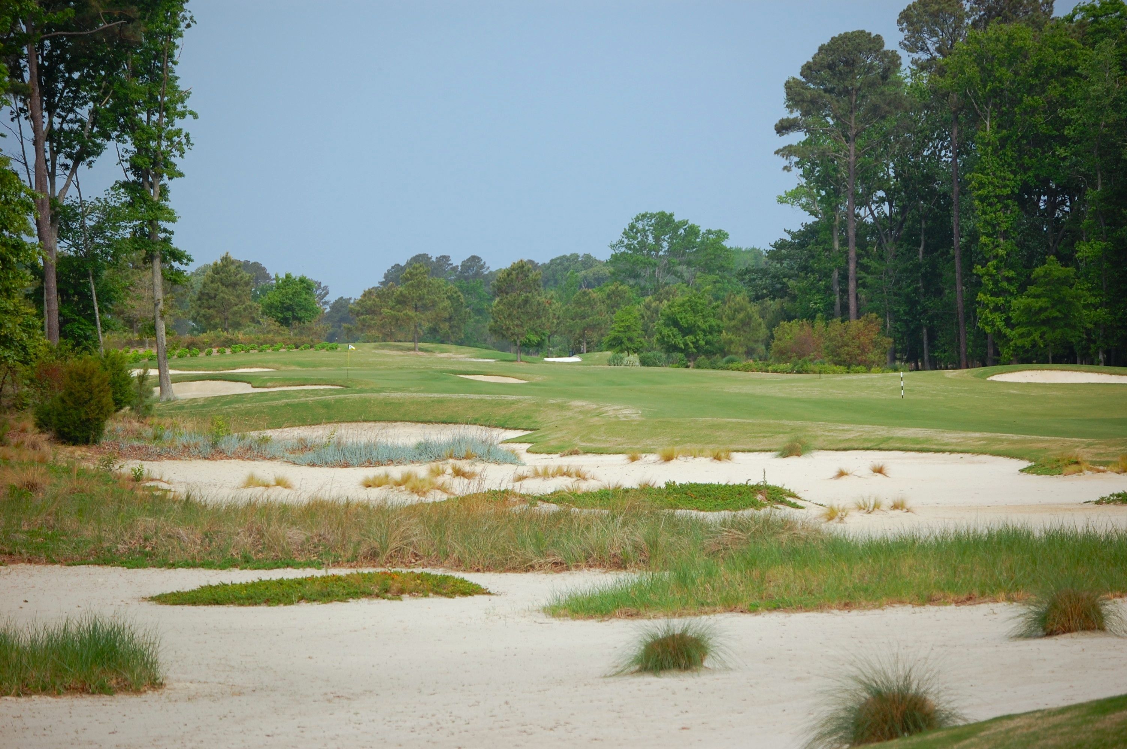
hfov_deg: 13.1
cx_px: 564
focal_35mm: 158
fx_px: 4926
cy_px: 374
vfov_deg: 8.7
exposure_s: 1/500
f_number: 5.6
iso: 250
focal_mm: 105
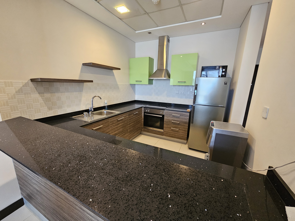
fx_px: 111
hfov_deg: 106.2
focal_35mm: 13
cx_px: 148
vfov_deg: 89.9
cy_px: 110
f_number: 2.2
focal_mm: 2.2
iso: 400
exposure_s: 1/50
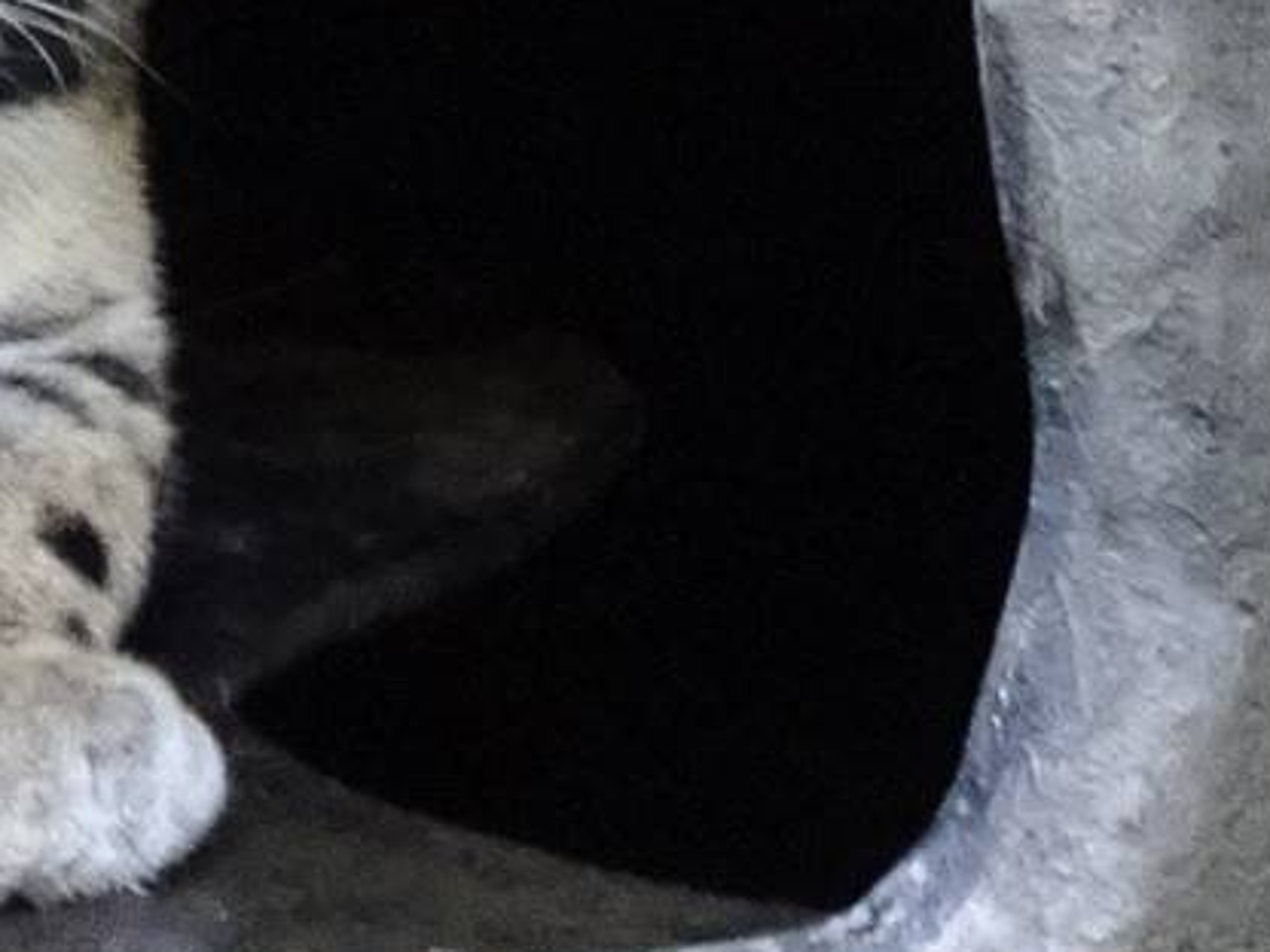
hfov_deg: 7.1
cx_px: -690
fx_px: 10053
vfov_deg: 5.3
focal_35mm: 274
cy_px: -921
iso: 800
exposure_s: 1/25
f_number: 4.5
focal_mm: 7.6
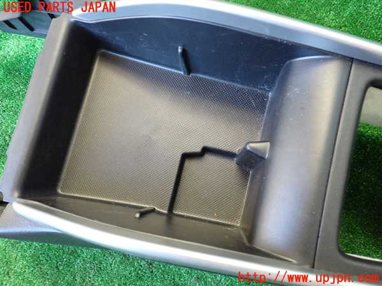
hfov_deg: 60.0
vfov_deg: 46.8
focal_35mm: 30
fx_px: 331
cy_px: 143
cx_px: 191
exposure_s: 1/100
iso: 1000
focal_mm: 5.4
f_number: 2.3
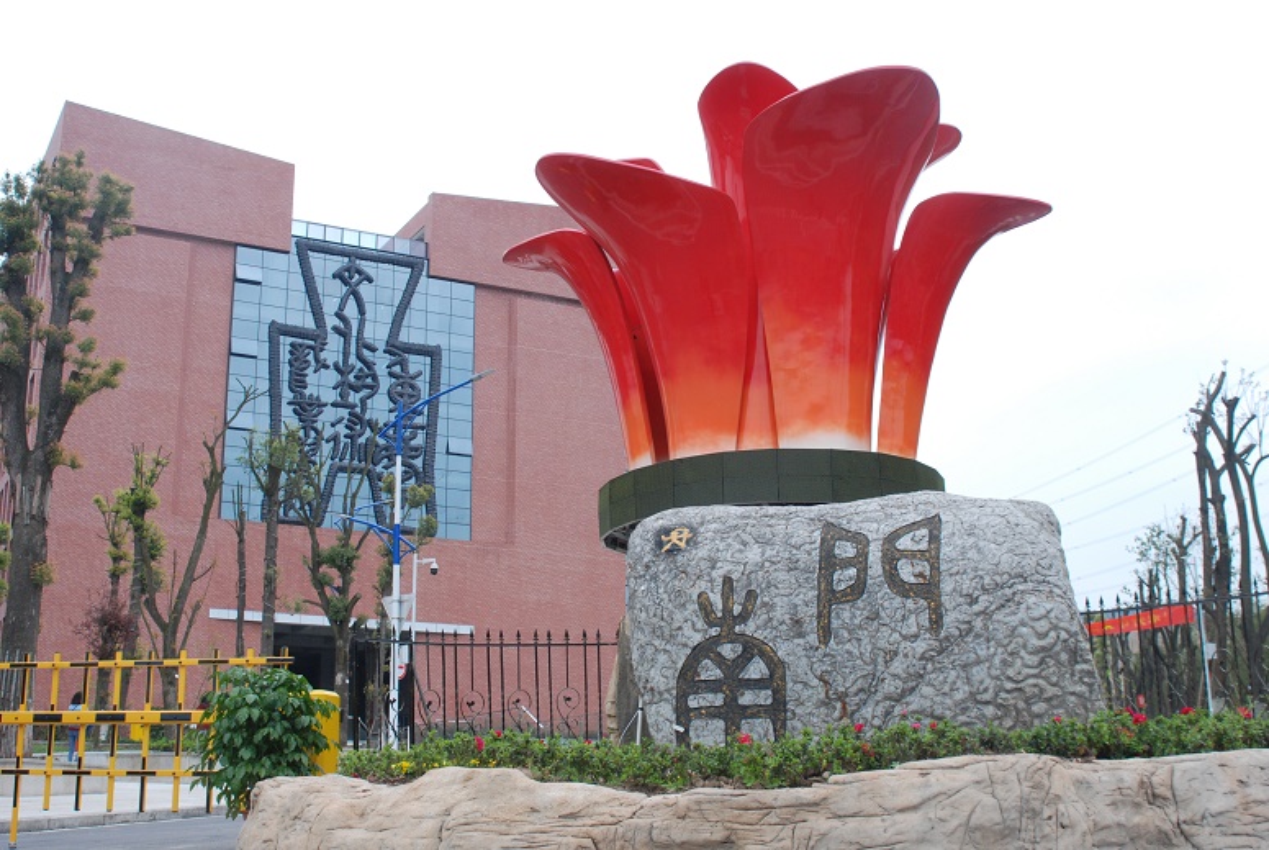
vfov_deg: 32.0
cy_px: 425
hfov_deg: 46.3
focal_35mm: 42
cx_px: 634
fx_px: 1482
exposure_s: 1/250
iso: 400
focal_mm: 28
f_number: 10
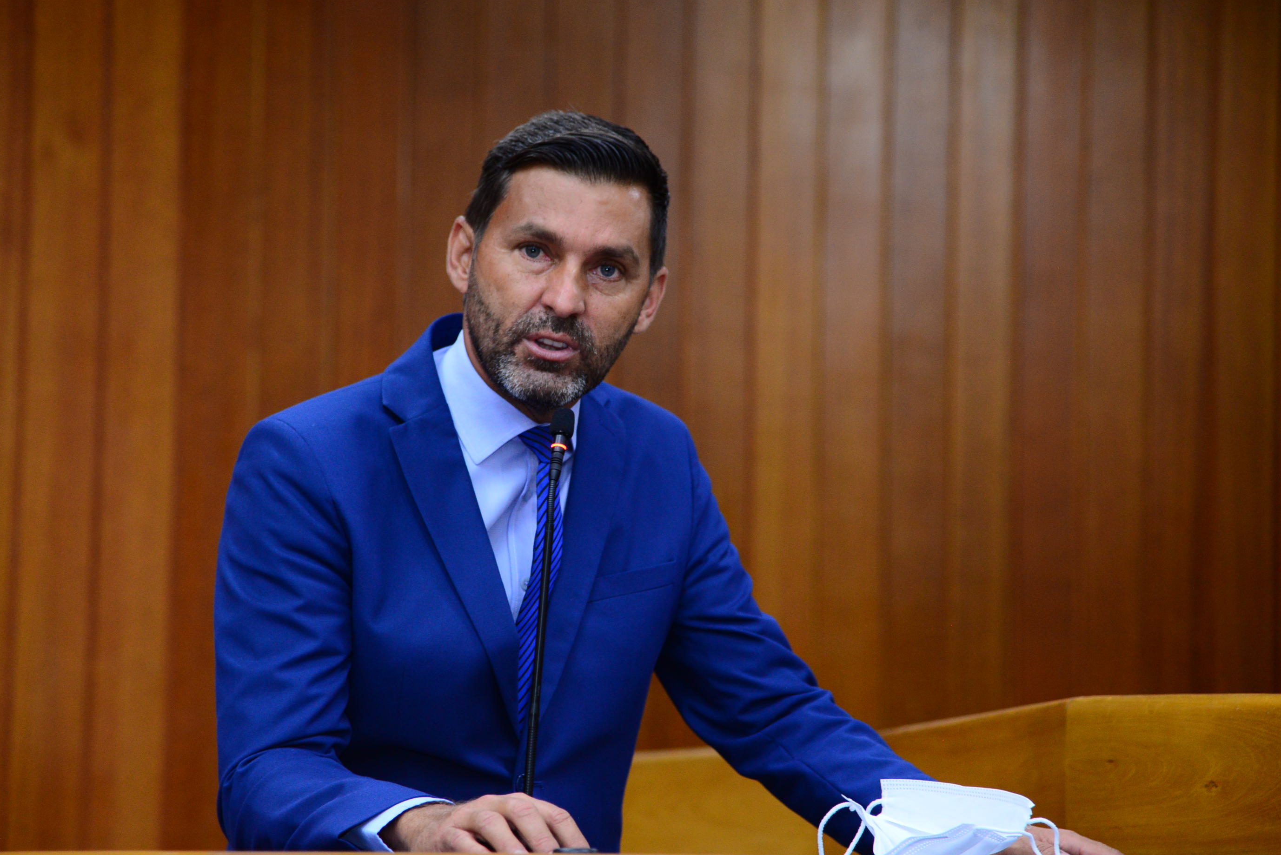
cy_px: 454
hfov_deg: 15.6
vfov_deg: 10.5
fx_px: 4663
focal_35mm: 131
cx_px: 584
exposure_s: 1/60
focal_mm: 120
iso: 1600
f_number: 4
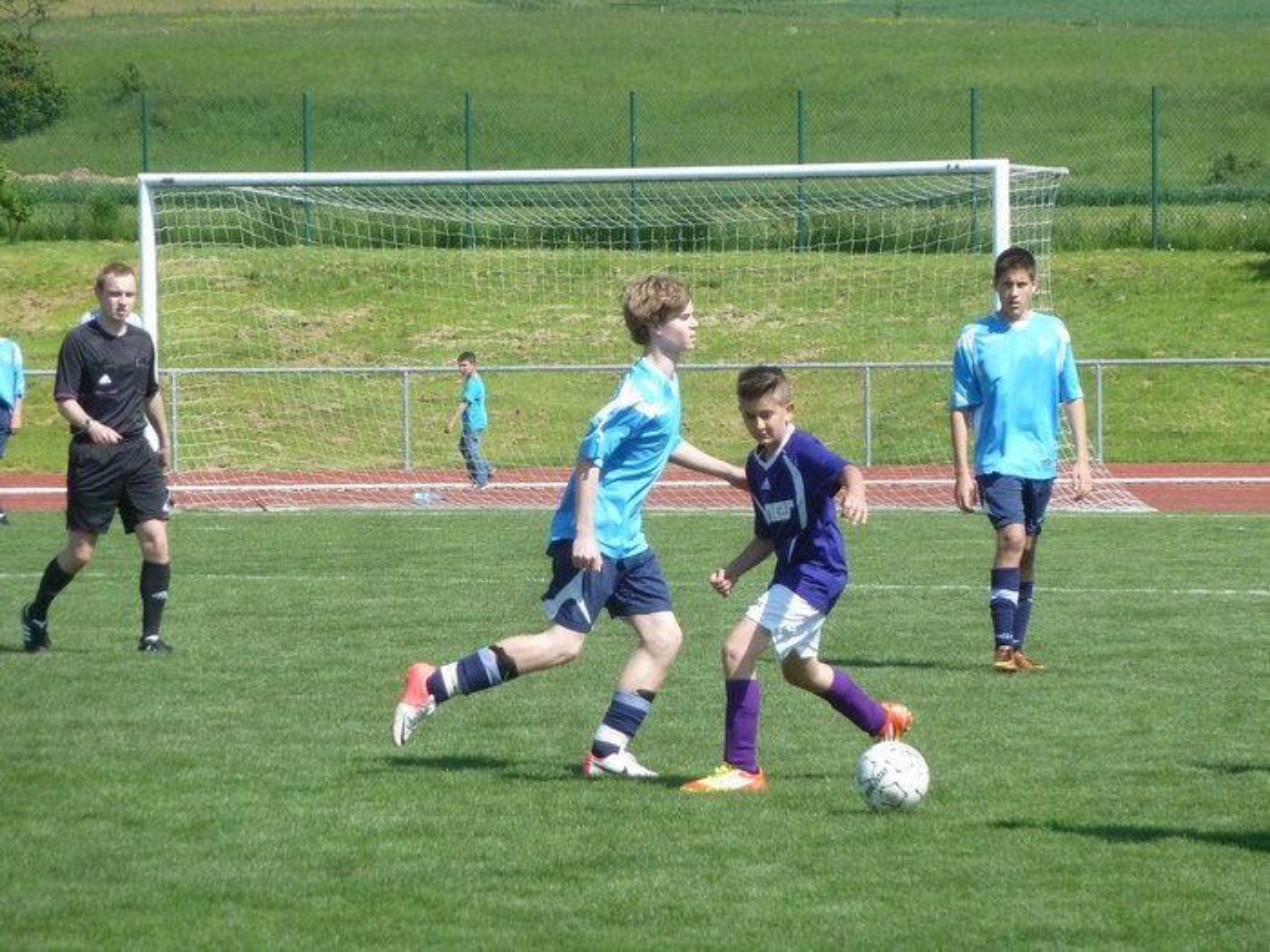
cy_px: 476
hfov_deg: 6.6
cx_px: 635
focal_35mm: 300
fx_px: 11006
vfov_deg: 5.0
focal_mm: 49.2
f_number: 4.9
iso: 320
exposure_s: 1/1000
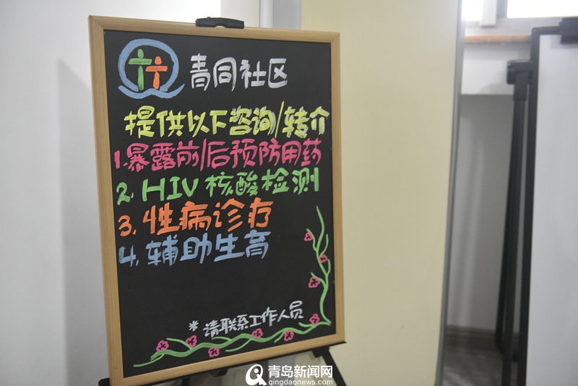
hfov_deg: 54.4
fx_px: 562
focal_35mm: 35
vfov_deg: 37.9
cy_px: 193
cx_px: 289
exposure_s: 1/320
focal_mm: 35
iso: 6400
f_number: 2.8
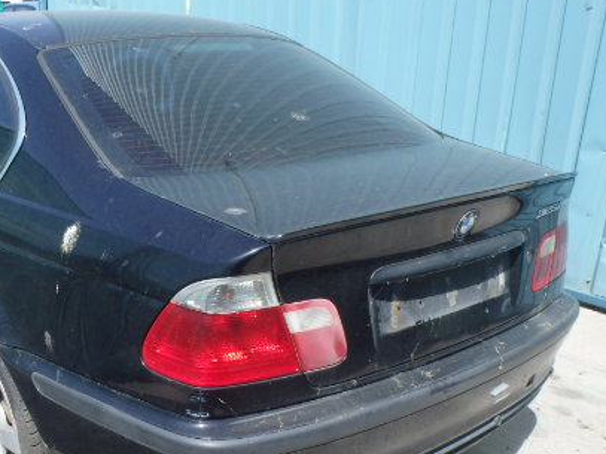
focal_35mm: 44
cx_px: 150
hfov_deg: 41.7
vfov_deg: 32.7
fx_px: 770
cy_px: 292
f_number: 3.9
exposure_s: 1/500
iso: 125
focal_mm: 5
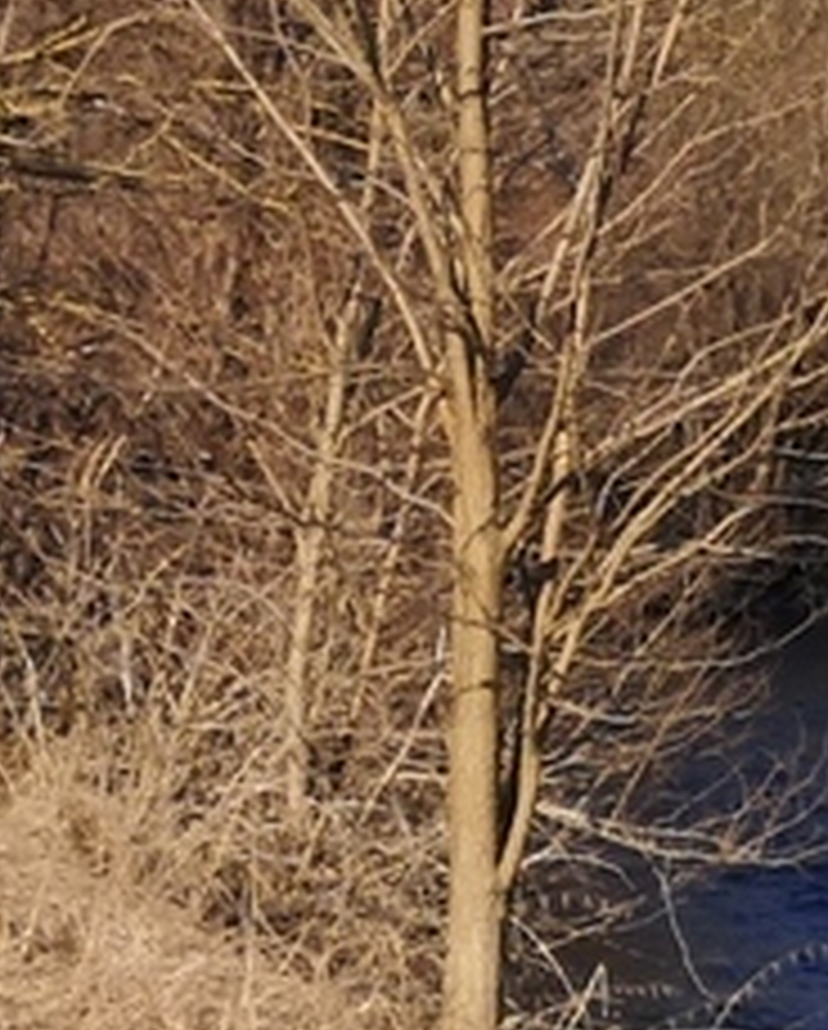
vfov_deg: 9.8
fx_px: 5988
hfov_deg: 7.3
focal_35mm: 196
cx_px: 2074
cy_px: 319
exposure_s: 1/1642
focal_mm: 5.58
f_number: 1.8
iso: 50
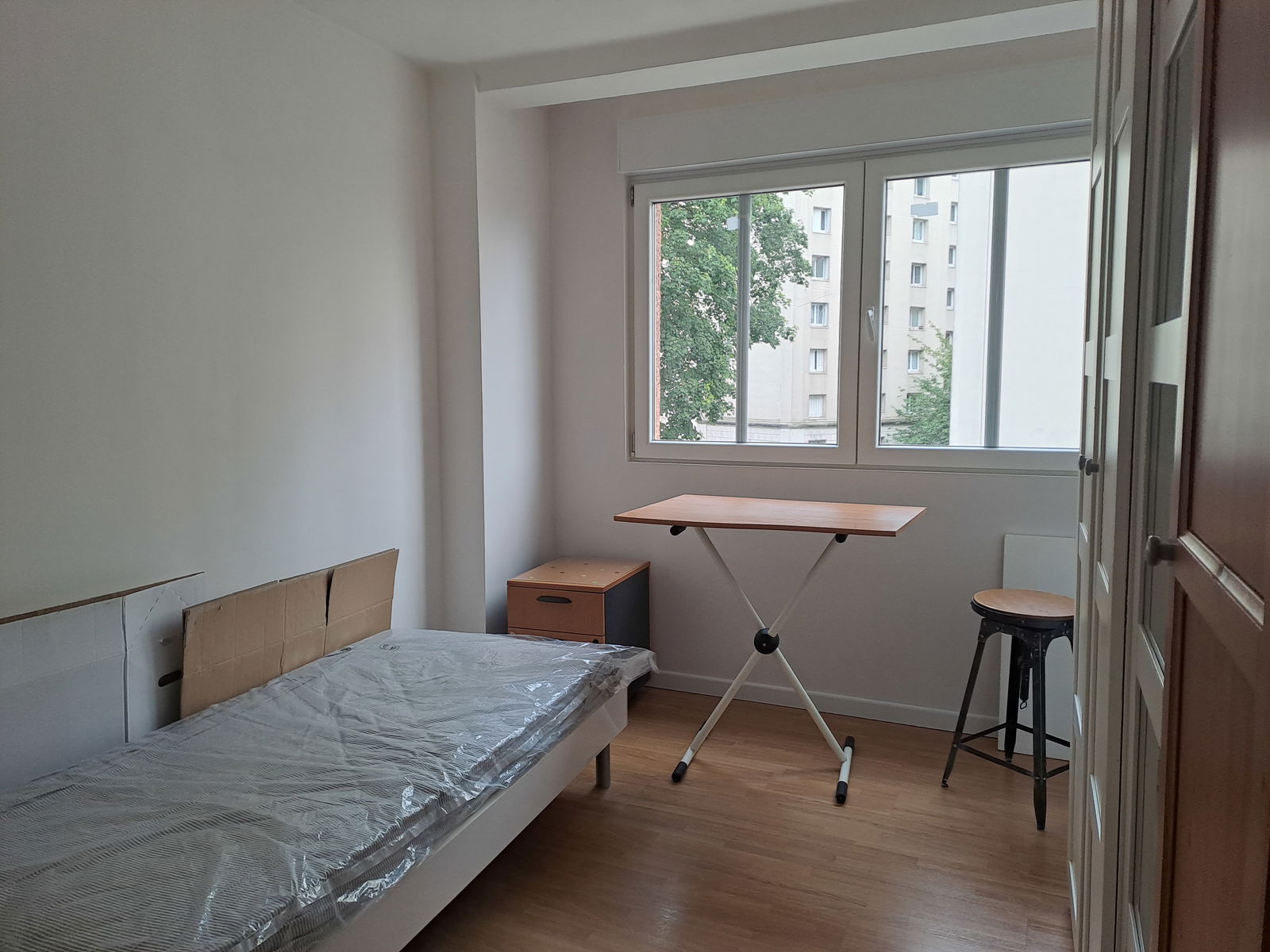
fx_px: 917
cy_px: 476
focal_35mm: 25
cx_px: 635
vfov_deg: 54.9
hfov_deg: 69.4
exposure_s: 1/50
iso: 64
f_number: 1.8
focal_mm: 4.65
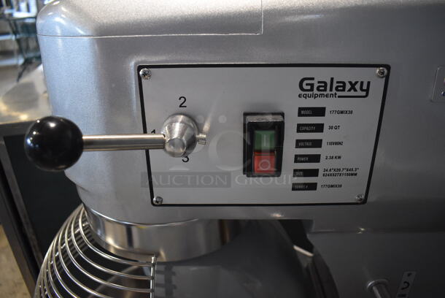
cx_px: 222
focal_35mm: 27
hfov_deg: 67.3
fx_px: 334
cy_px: 149
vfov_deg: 48.0
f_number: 3.5
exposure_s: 1/125
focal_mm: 18
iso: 1800
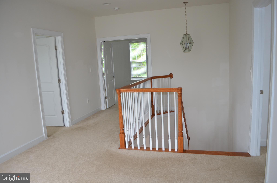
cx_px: 138
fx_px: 207
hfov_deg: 67.5
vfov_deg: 47.7
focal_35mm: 27
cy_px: 92
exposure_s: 1/60
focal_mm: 18
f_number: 3.5
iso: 500
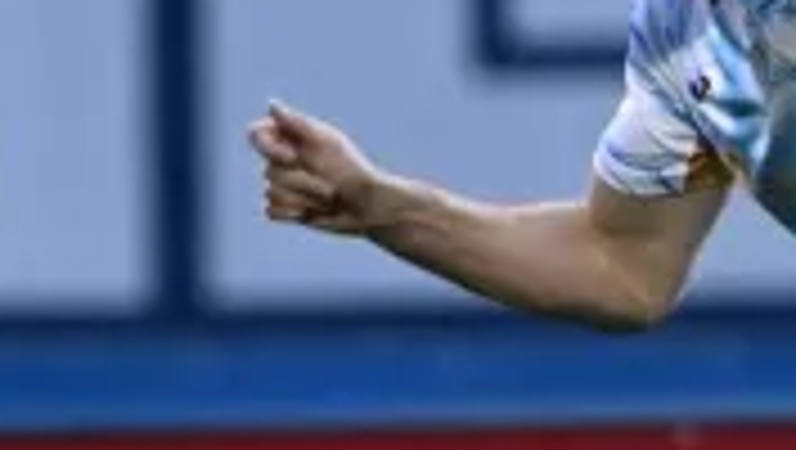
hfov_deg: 1.2
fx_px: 37948
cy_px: 466
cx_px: 324
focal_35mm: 1796
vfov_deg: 0.7
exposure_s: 1/1250
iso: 4000
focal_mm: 400
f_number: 4
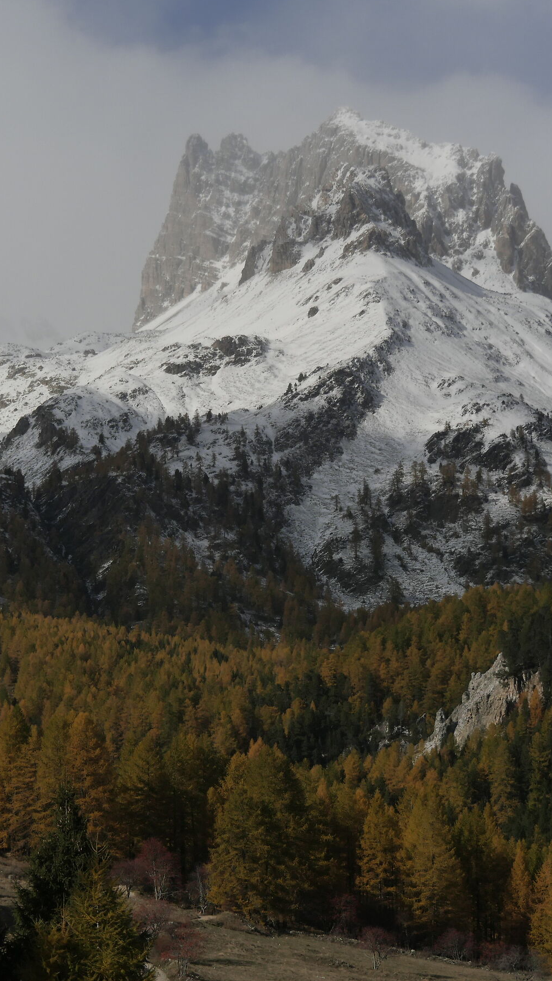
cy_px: 490
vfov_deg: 18.8
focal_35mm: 114
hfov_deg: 10.6
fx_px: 2967
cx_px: 313
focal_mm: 39
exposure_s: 1/4000
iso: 200
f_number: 5.3
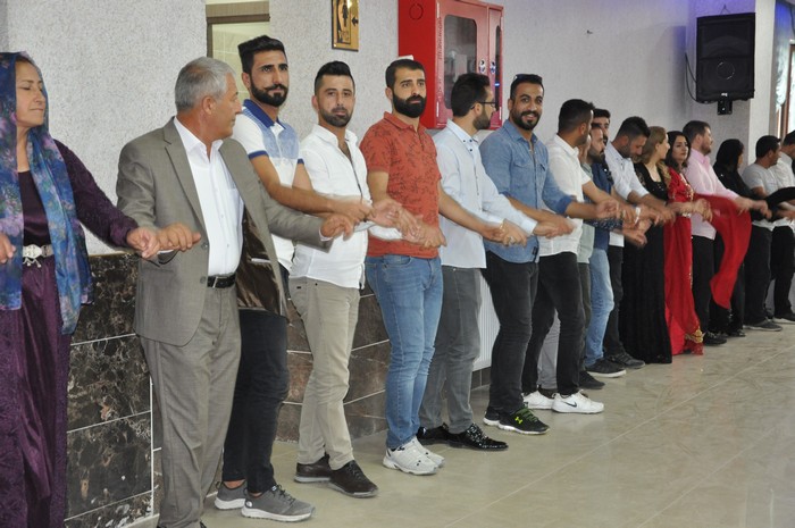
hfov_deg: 35.1
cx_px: 398
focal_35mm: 57
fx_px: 1257
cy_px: 264
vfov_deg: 23.7
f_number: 4.5
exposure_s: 1/60
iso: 1250
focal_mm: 38
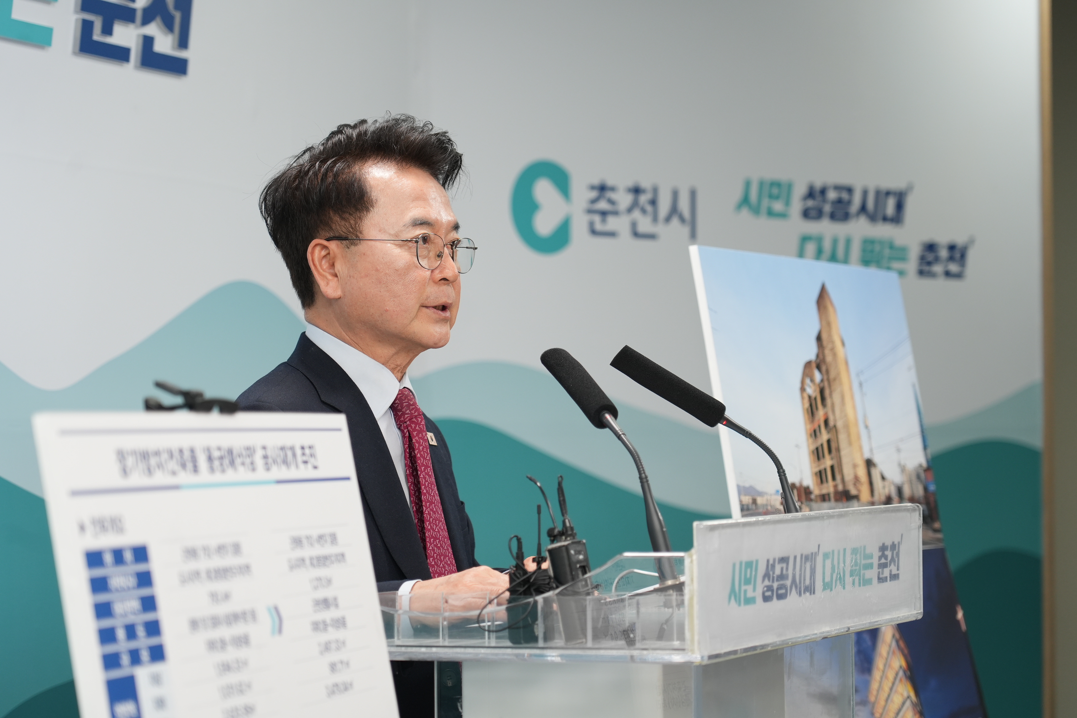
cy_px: 359
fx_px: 3141
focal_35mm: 105
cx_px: 538
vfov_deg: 13.0
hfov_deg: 19.5
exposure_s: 1/250
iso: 640
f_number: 4
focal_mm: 105
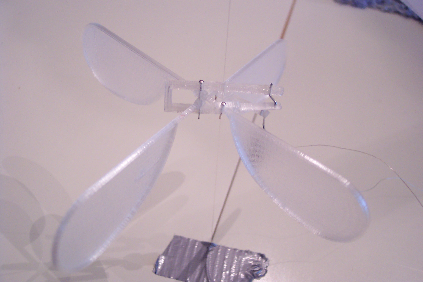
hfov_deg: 50.7
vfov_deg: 35.1
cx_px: 212
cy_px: 141
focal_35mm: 38
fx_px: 446
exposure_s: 1/20
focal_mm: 8
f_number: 2.8
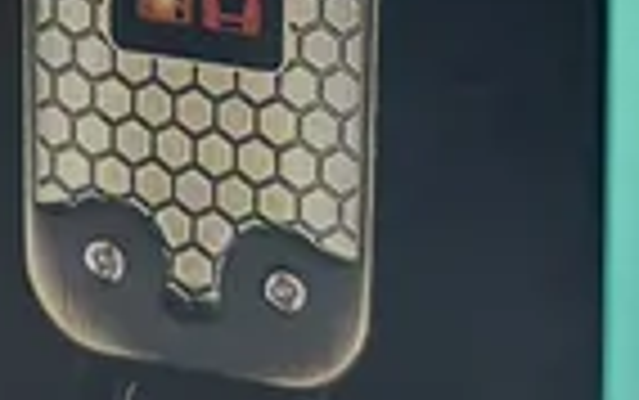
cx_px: 99
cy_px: -661
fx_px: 4479
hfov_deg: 8.1
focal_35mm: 257
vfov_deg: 4.9
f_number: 1.78
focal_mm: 6.86
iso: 250
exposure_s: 1/60
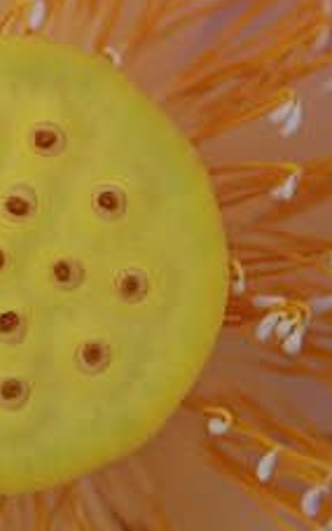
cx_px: 49
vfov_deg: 6.3
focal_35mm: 331
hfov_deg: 4.0
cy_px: 218
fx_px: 4789
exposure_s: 1/125
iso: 100
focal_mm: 70
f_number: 8
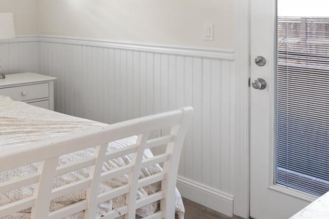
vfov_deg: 30.6
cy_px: 28
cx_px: 23
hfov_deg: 42.0
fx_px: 383
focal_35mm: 42
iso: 320
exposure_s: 1/6
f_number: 7.1
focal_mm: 14
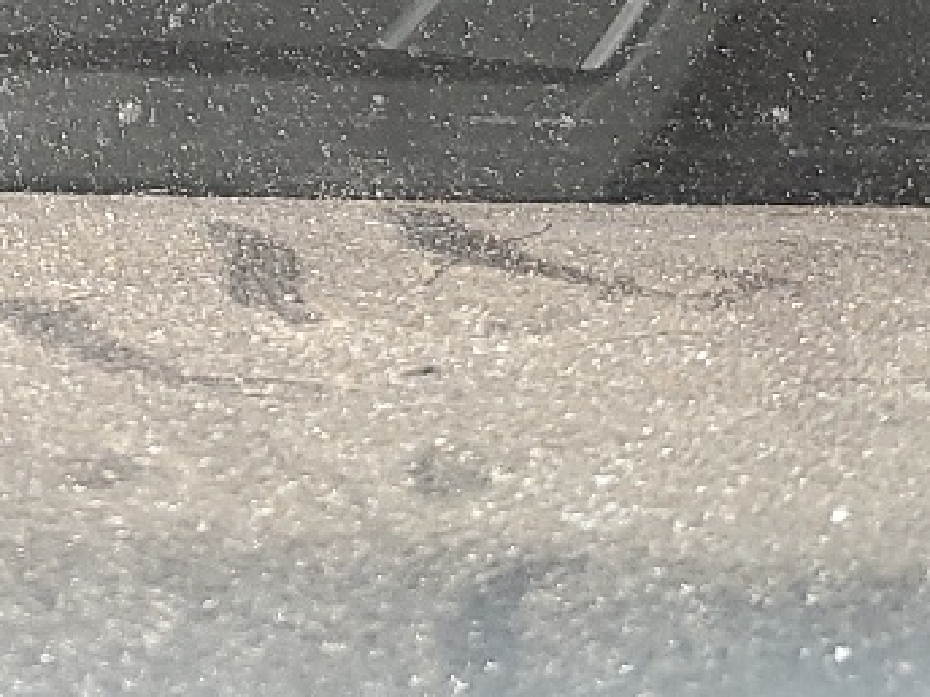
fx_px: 3251
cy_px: -702
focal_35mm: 121
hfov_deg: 15.4
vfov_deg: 11.1
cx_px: -330
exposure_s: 1/60.2
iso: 59
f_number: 1.5
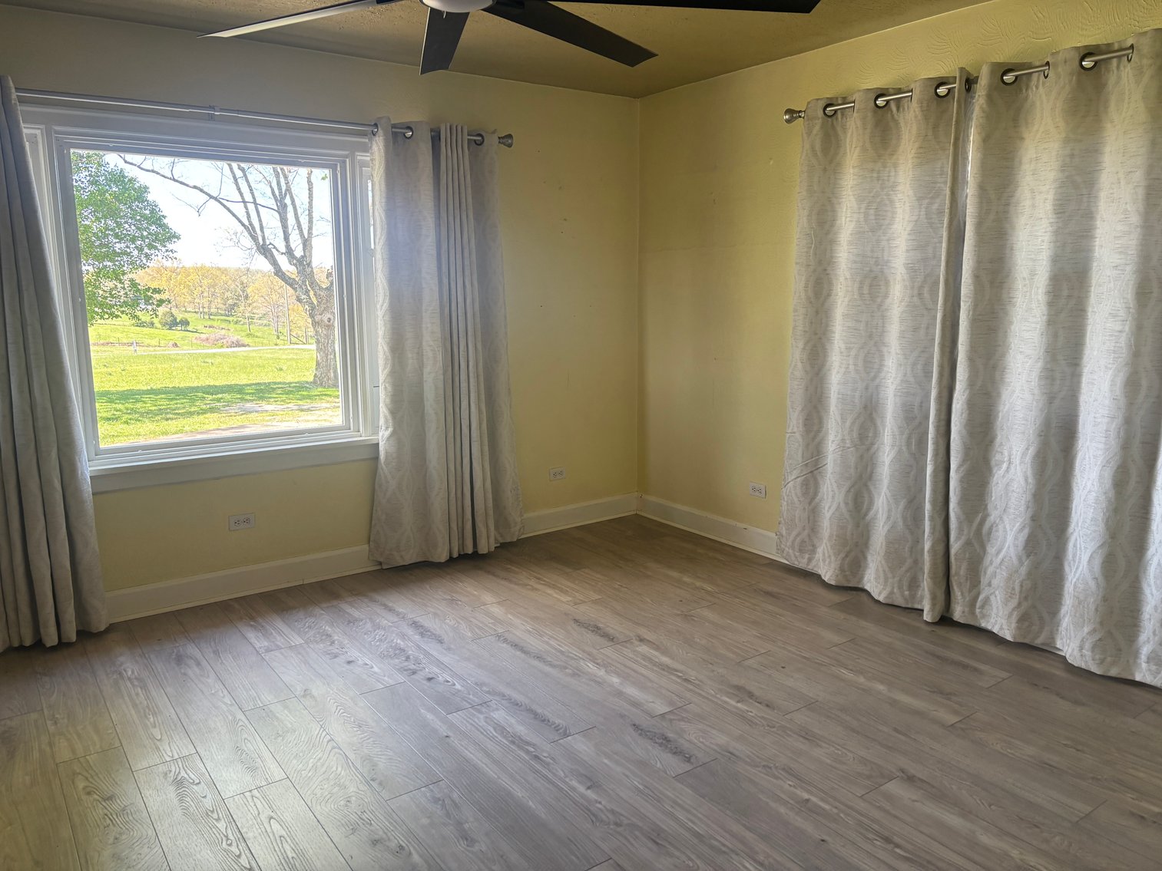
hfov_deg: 67.3
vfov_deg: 53.1
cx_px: 581
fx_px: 873
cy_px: 436
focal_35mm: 26
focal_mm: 5.96
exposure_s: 1/120
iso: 100
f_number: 1.6
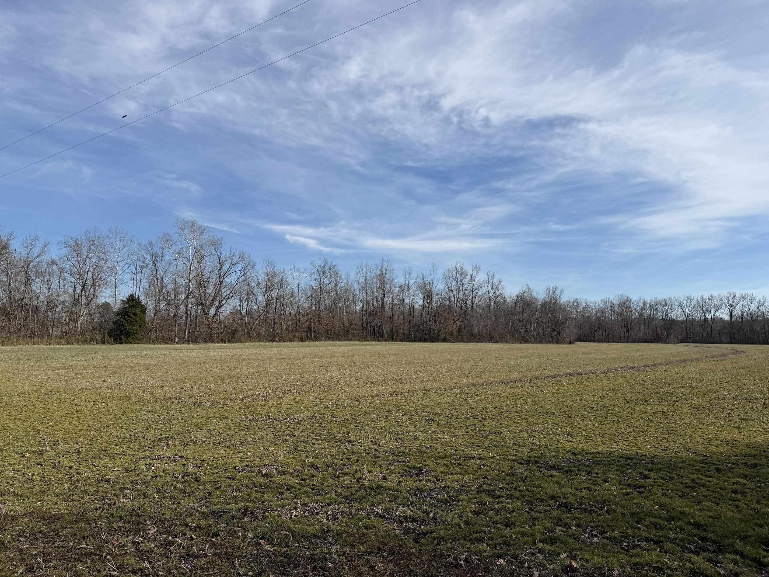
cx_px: 384
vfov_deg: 56.8
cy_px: 288
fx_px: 533
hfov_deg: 71.6
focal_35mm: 24
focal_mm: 6.76
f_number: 1.78
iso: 80
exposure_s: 1/8130
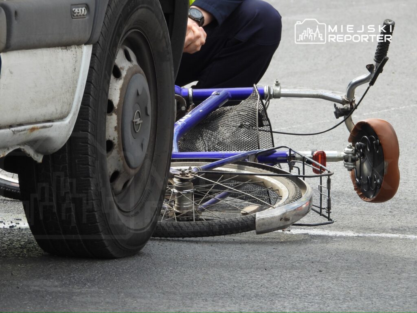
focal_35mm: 700
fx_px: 8433
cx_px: 208
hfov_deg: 2.8
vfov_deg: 2.1
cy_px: 156
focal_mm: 126
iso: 160
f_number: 5
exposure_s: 1/250
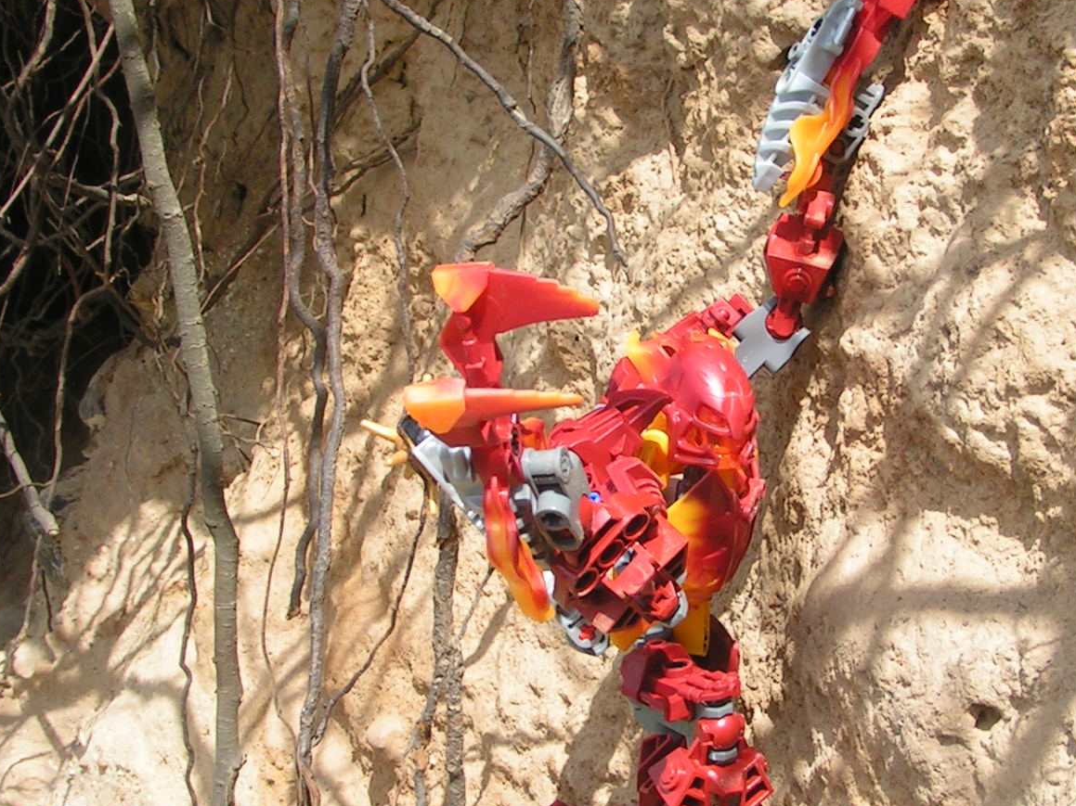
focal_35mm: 76
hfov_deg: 25.6
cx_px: 629
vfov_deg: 19.4
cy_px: 417
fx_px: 2362
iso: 50
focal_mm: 6.6
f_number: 5.6
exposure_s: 1/200
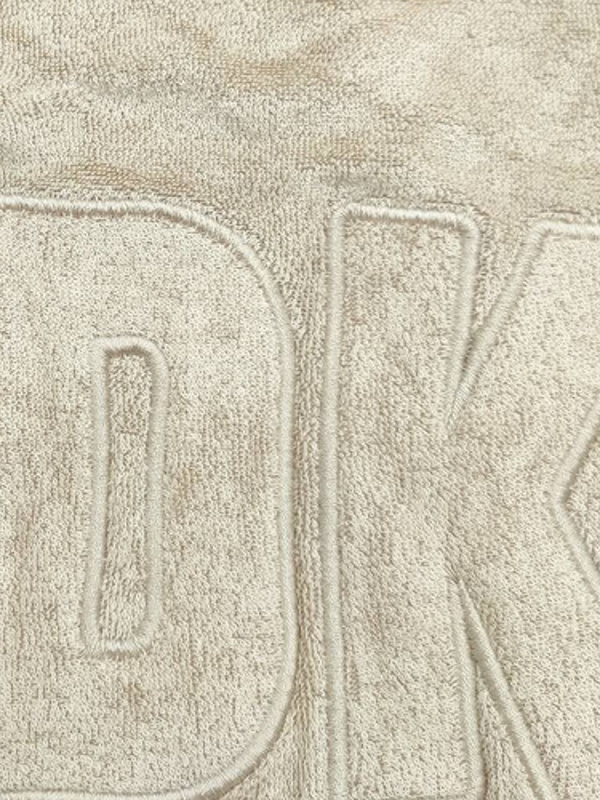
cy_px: 203
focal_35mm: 52
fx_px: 1202
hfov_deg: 27.2
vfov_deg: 36.0
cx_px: 83
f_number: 1.75
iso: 112
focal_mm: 4.77
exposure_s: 1/120
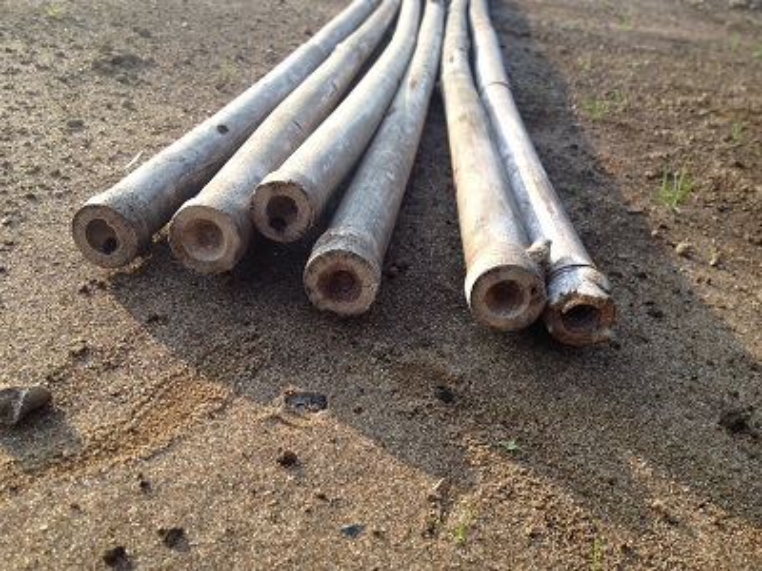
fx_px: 770
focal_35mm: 35
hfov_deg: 52.6
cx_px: 381
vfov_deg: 40.7
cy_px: 286
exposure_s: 1/368
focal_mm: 4.28
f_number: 2.4
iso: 50
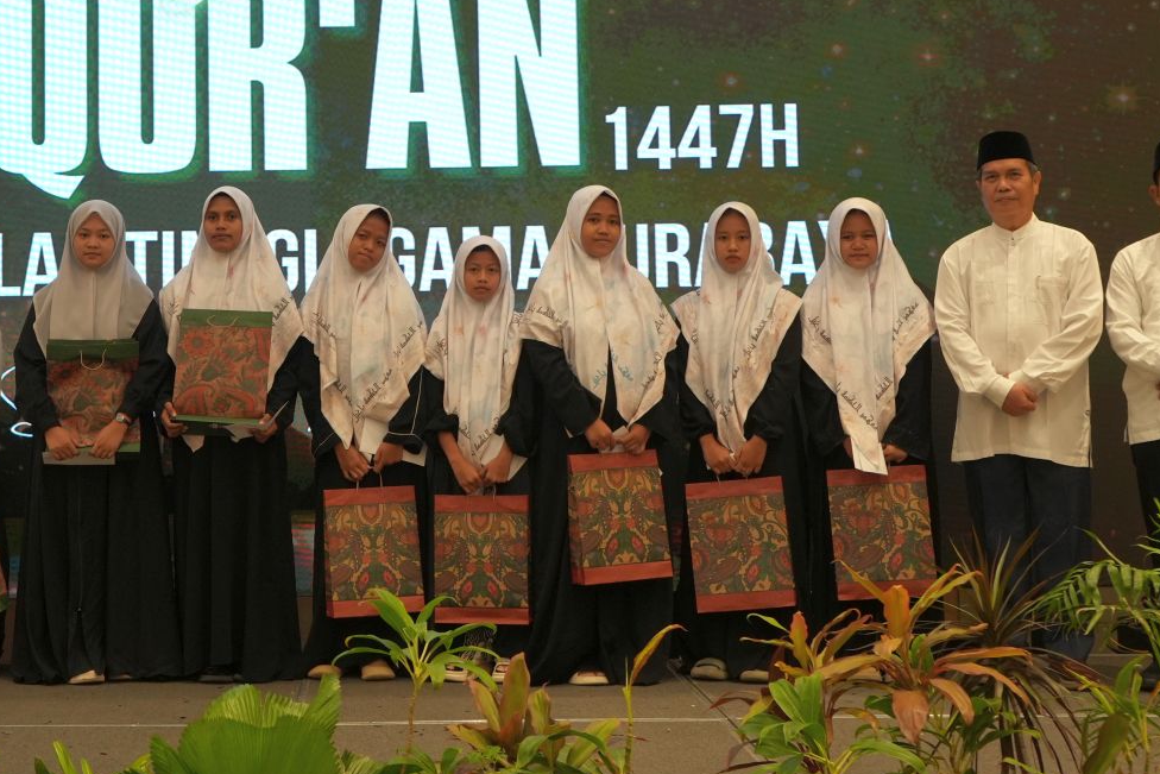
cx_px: 348
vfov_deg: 22.8
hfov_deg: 33.5
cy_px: 220
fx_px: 1901
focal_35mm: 59
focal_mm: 30
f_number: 4
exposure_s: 1/160
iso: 1600
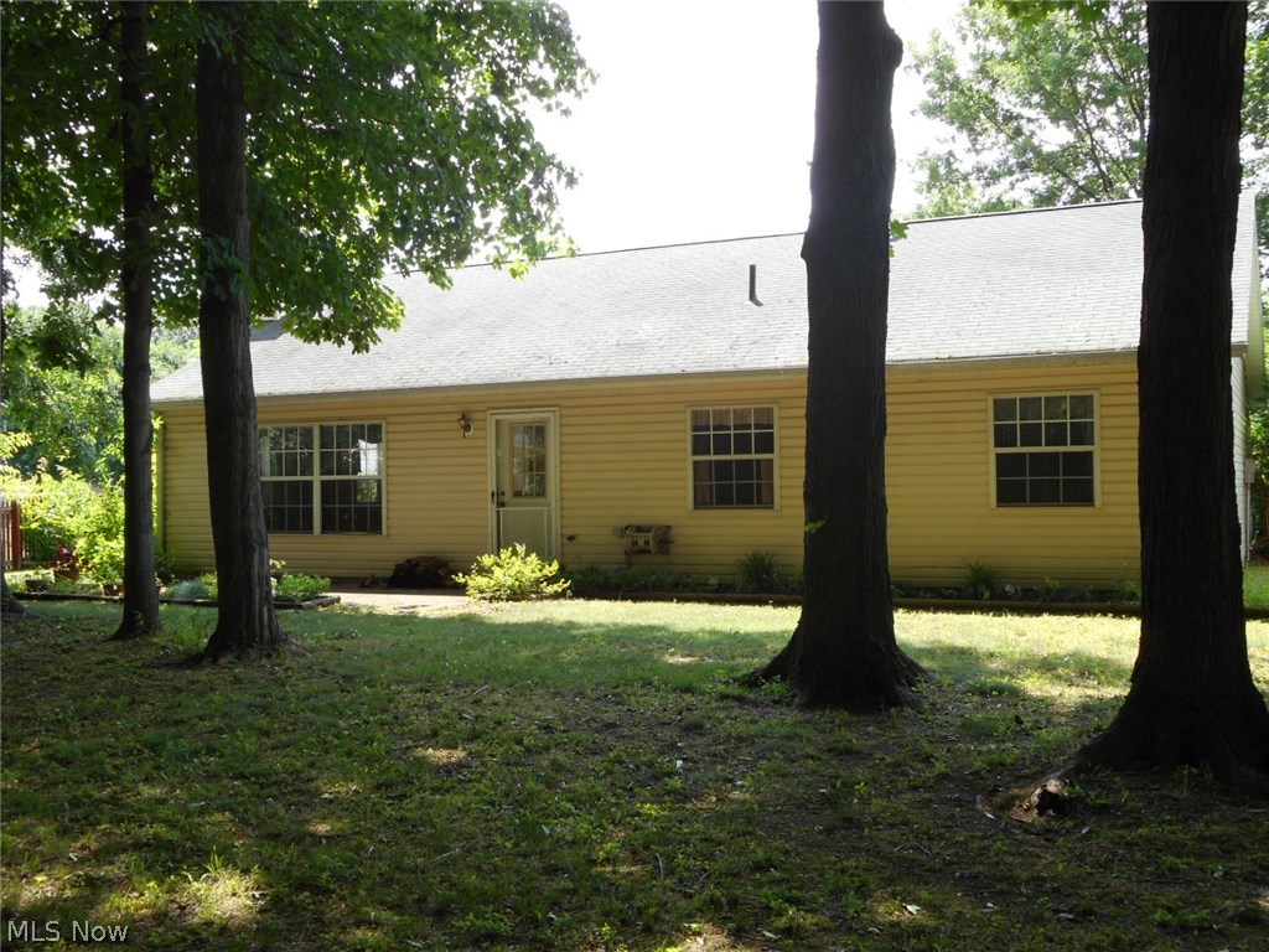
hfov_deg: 47.9
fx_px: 1430
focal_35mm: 39
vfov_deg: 36.8
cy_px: 476
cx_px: 634
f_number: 4.5
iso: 80
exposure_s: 1/80
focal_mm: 6.9
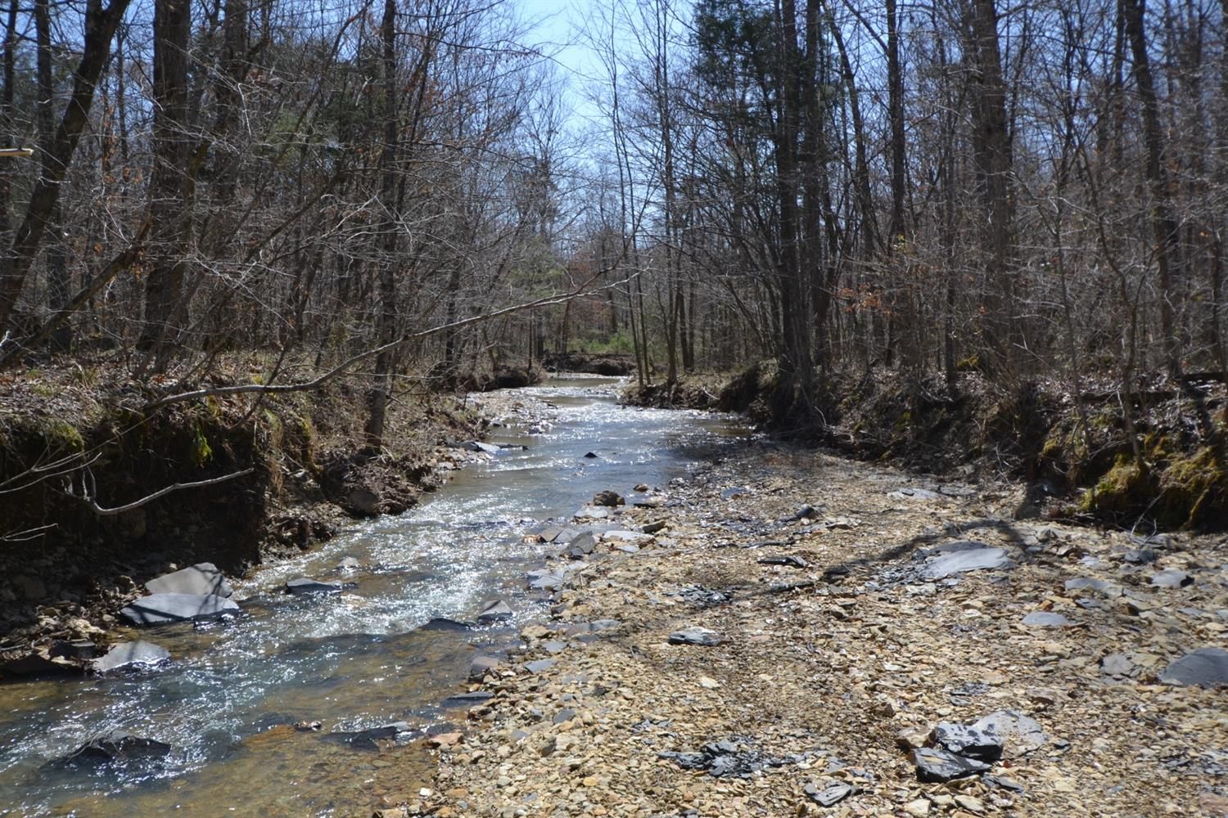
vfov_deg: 36.9
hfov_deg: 53.1
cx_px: 614
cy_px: 409
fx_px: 1228
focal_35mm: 36
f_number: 7.1
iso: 100
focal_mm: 24
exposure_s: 1/200
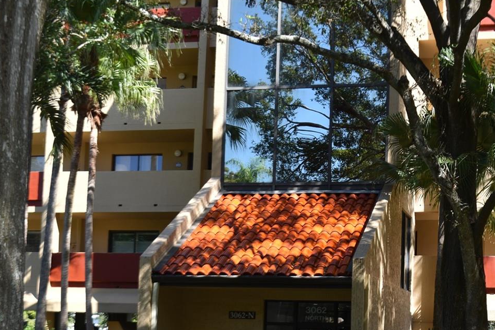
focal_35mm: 63
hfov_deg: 31.2
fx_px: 864
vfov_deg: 21.3
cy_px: 271
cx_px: 392
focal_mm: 25
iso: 100
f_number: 7.1
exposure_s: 1/200
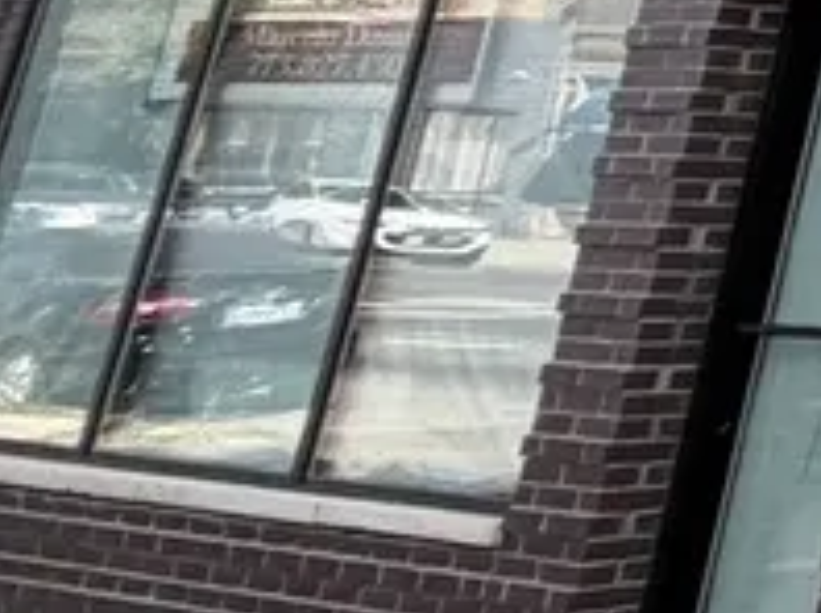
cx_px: 2583
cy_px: -460
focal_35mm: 102
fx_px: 2416
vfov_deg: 13.2
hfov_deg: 10.8
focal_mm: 2.22
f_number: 2.2
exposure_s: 1/502
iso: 40
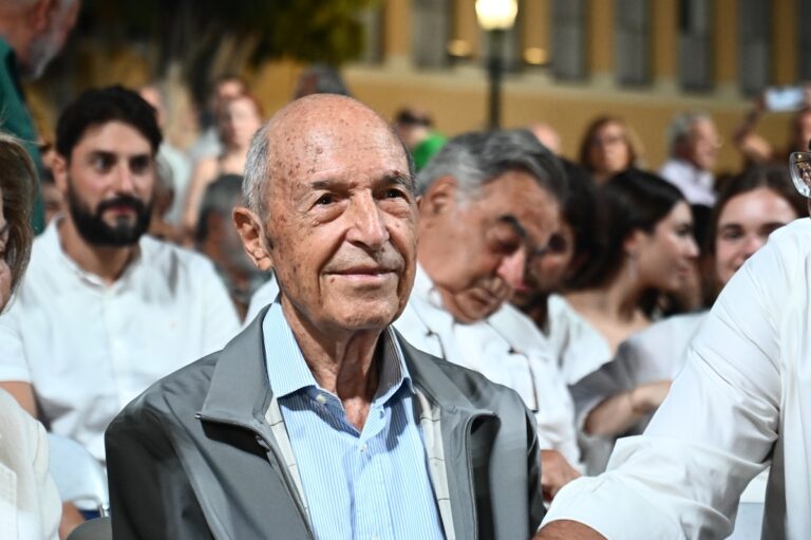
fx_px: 2364
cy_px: 270
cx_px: 406
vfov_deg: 13.0
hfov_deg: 19.5
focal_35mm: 105
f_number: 4
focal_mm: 70
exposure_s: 1/250
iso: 2500
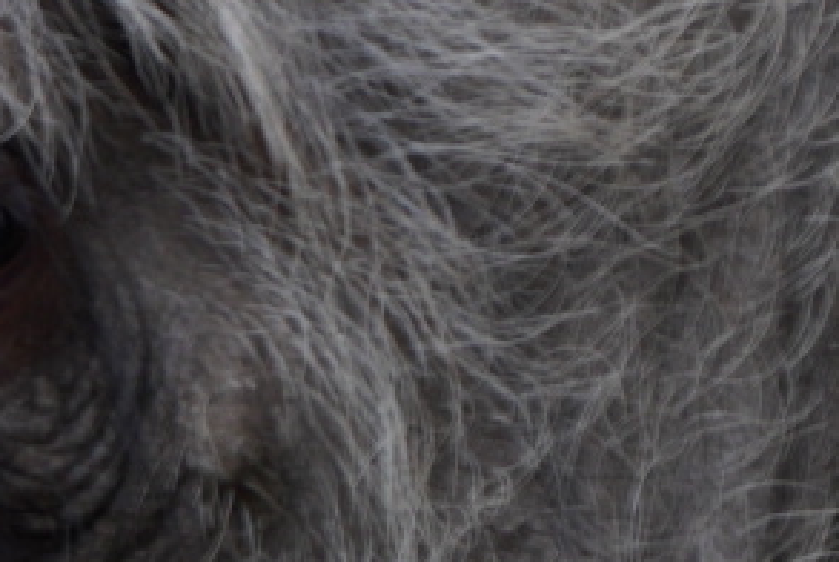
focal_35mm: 4968
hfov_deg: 0.4
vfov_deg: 0.3
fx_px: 115895
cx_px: -301
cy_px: 702
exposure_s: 1/40
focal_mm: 600
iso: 160
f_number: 9
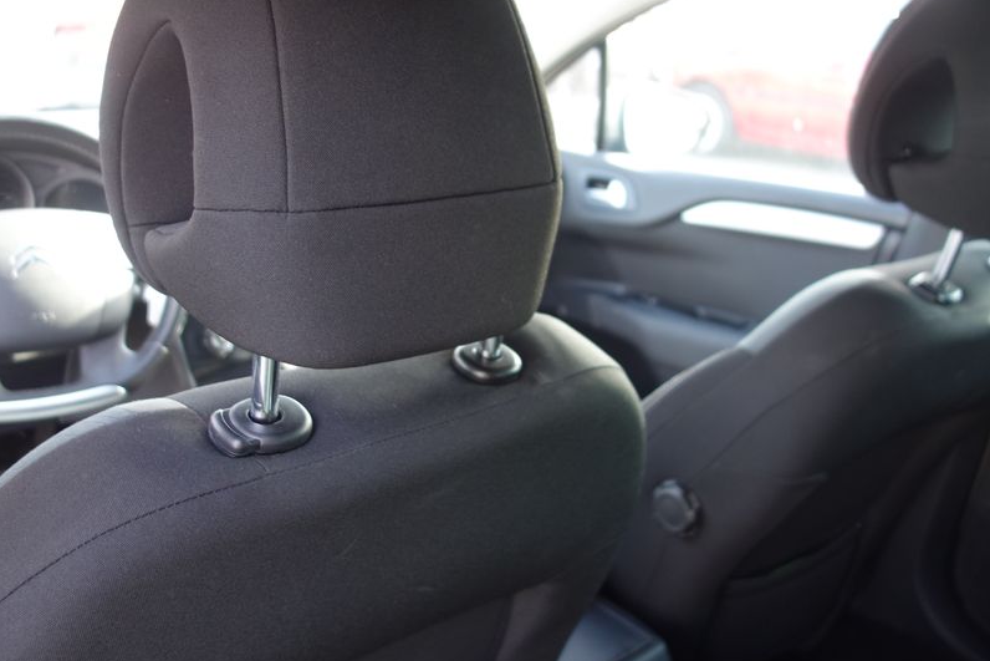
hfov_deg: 53.1
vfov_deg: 36.7
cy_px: 257
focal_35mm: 36
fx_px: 990
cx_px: 494
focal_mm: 10.4
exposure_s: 1/60
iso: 125
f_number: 1.8
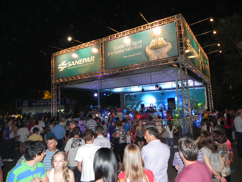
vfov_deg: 53.1
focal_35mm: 26
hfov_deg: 67.3
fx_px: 182
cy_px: 91
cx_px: 121
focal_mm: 4.6
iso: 291
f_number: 2.8
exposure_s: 1/30
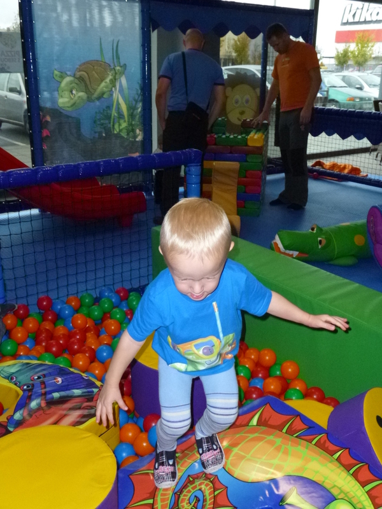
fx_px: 500
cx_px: 191
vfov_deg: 54.0
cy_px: 254
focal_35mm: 34
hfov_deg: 41.8
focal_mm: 6
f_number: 3.5
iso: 400
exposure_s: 1/125
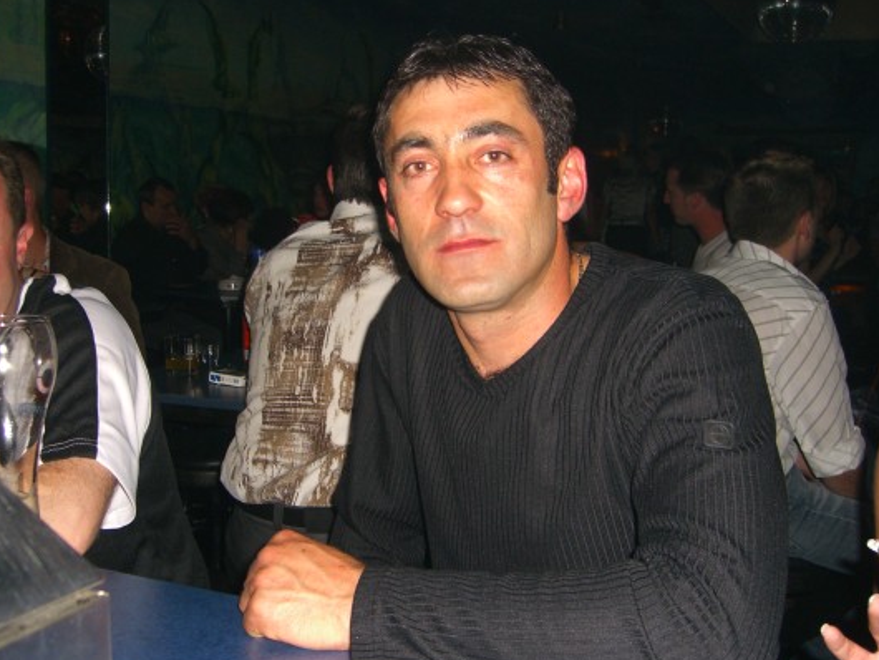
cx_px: 398
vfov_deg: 33.6
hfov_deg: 43.8
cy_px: 338
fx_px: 1092
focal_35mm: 43
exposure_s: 1/60
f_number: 2.8
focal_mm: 7.9
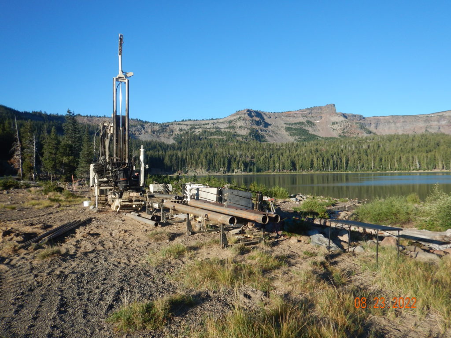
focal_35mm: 24
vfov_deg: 56.8
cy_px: 169
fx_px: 313
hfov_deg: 71.6
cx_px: 226
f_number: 2.8
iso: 125
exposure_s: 1/1250
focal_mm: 4.3
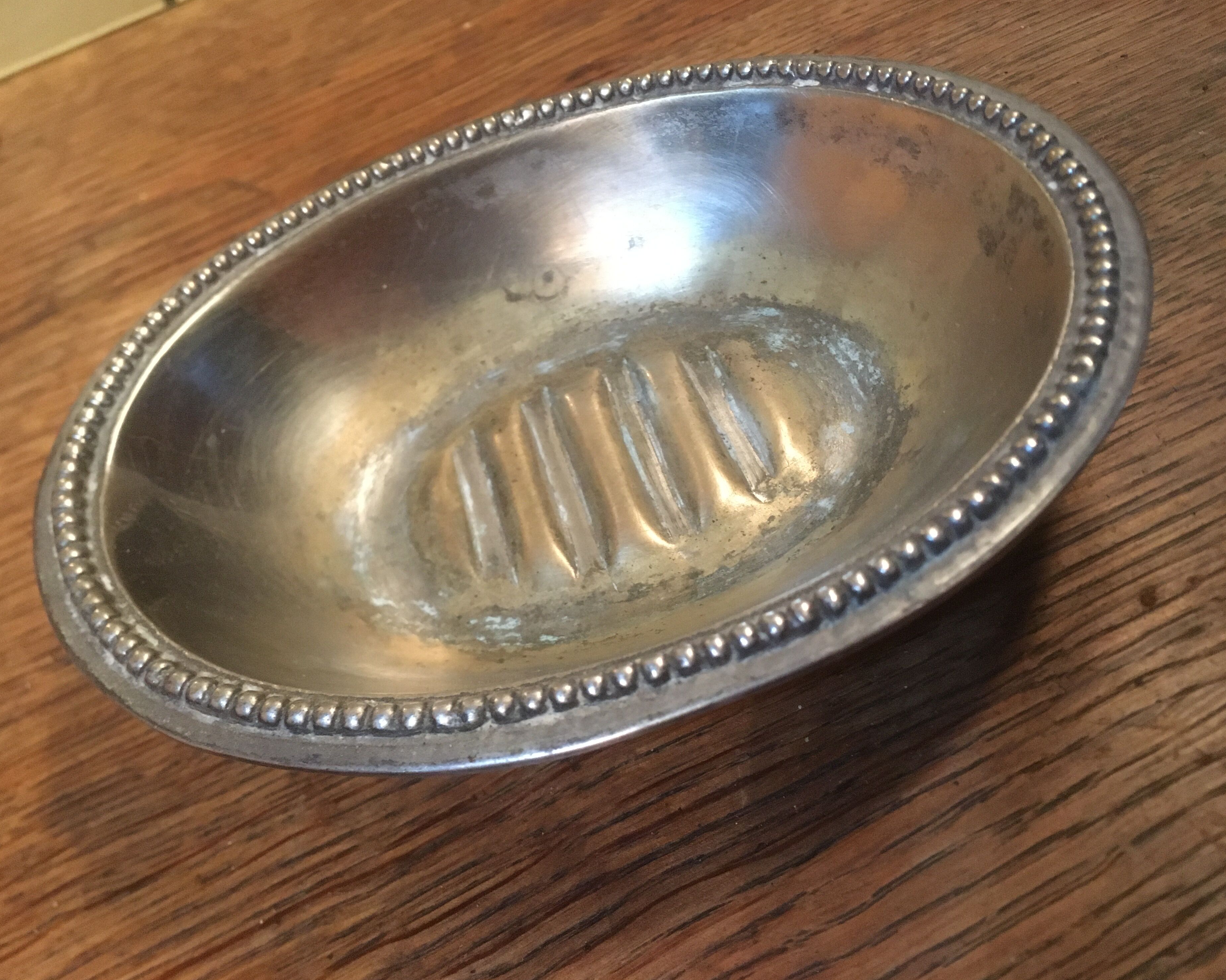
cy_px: 491
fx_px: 1125
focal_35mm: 31
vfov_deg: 47.1
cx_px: 628
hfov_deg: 57.2
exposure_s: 1/17
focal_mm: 4.15
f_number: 2.2
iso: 320
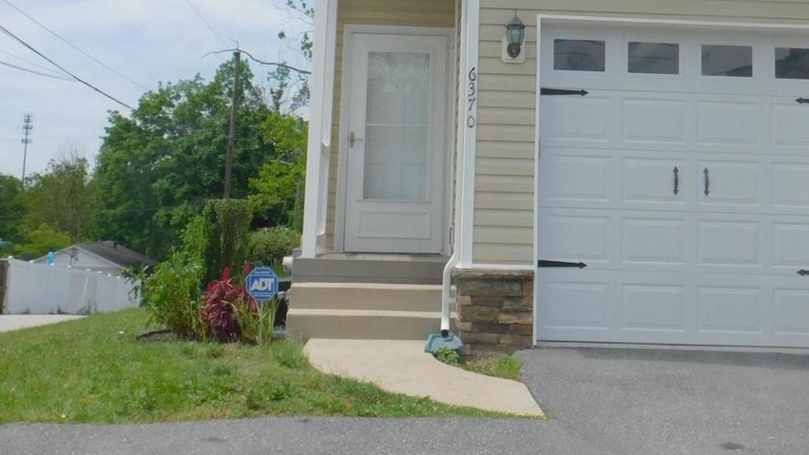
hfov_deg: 35.4
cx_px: 453
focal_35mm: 59
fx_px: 1266
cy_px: -17
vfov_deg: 19.7
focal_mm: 5.3
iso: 125
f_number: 3.2
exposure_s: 1/1500
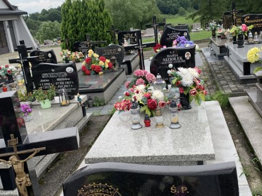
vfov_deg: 35.9
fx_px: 303
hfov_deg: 46.8
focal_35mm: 40
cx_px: 138
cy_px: 109
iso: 25
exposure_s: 1/1235
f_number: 1.8
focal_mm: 4.25
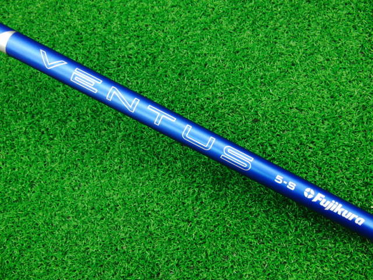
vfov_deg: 38.7
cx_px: 186
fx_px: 399
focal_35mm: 37
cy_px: 140
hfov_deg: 50.1
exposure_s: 1/25
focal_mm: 6.42
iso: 400
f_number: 3.6
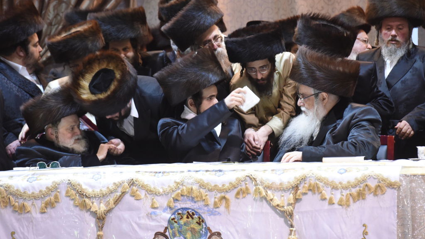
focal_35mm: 210
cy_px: 100
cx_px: 212
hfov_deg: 10.3
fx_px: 2367
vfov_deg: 5.8
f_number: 4.5
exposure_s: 1/100
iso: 3200
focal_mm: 200
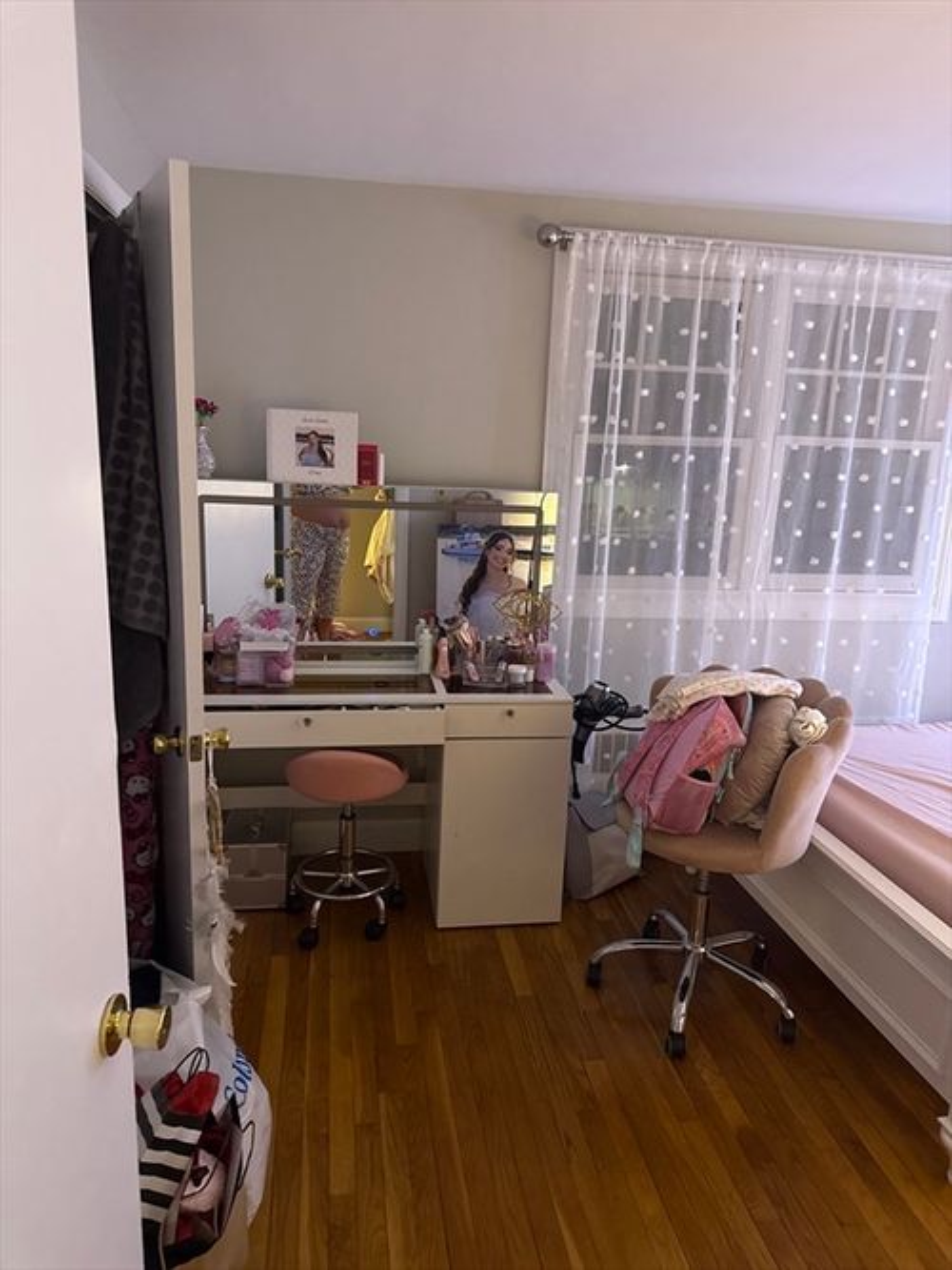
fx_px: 880
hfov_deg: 56.8
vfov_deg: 71.6
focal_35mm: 24
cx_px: 476
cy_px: 635
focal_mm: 6.76
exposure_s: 1/30
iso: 800
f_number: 1.78
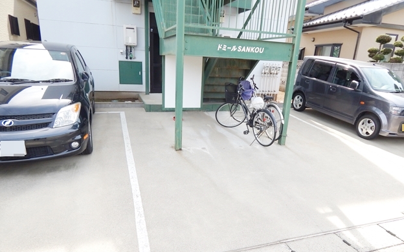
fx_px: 275
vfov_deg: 49.0
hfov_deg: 72.5
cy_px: 149
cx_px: 205
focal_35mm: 25
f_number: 3
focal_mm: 4
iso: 125
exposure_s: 1/250
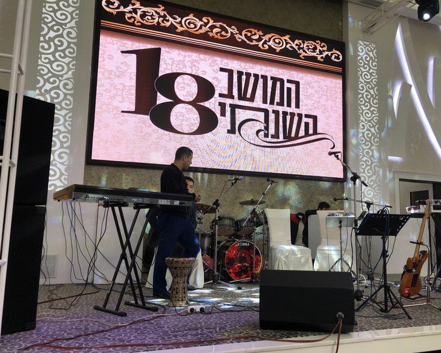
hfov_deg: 58.7
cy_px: 179
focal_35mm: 30
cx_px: 241
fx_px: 392
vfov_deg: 48.5
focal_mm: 4
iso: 64
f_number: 1.8
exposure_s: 1/120
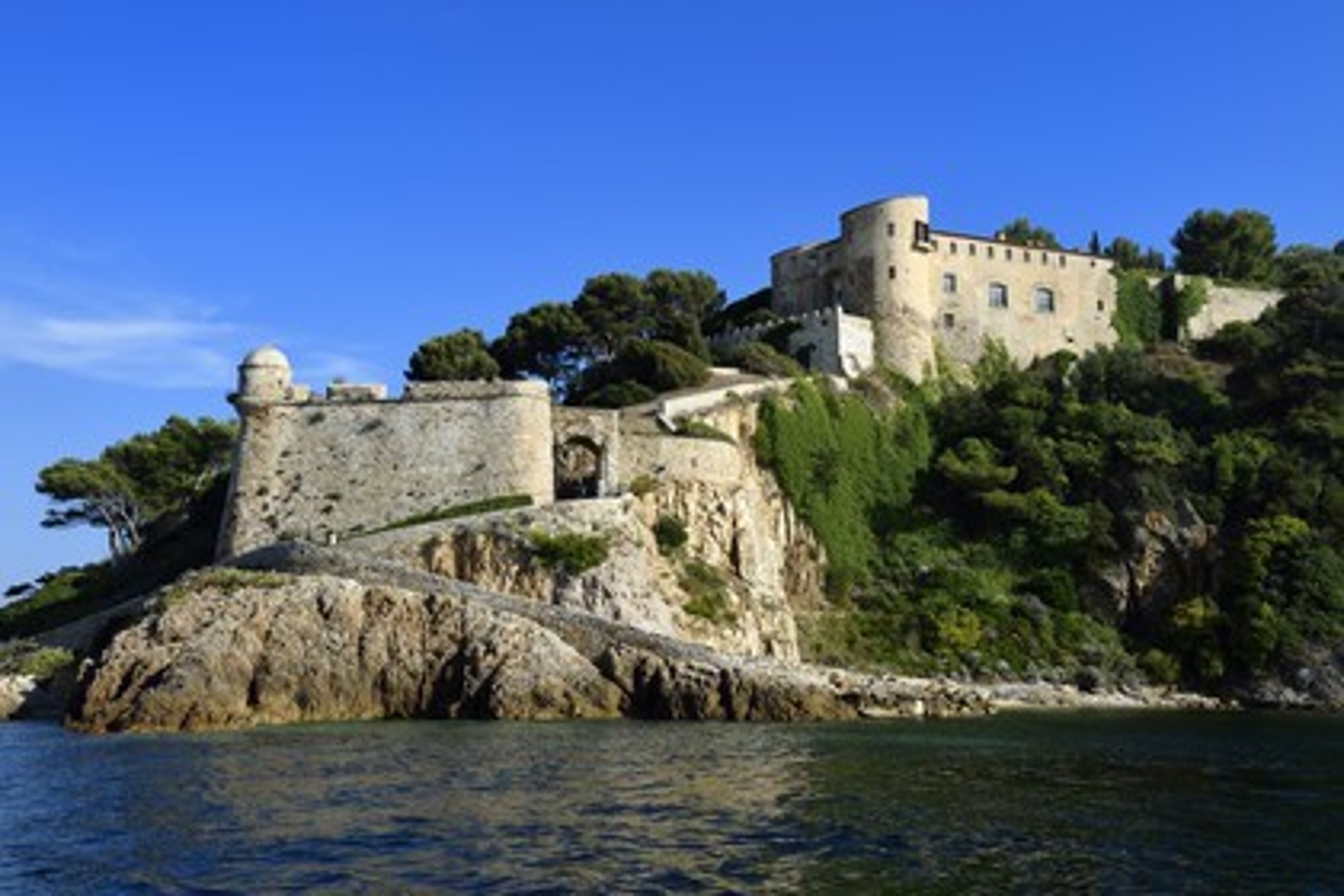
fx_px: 1307
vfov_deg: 37.9
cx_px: 672
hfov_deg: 54.4
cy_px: 448
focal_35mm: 35
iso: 200
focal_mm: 35
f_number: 9
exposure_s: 1/400
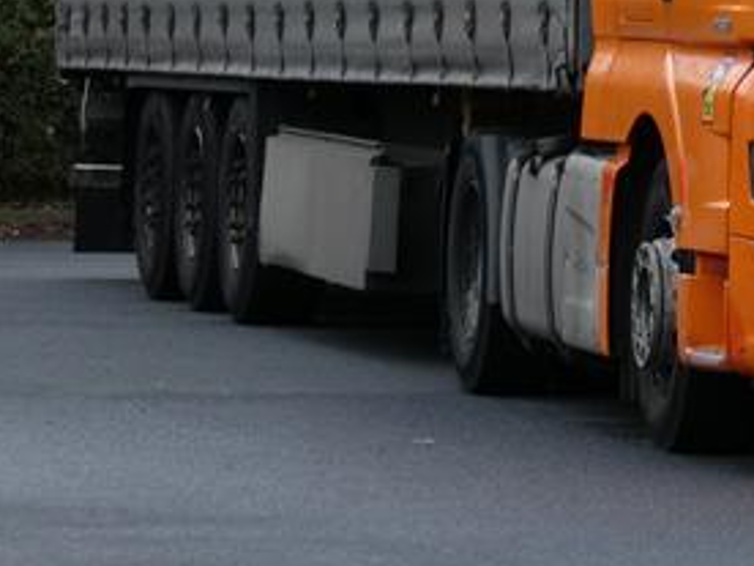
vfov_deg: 3.8
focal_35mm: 391
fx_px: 8517
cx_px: 871
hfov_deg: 5.1
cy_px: -159
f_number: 5.3
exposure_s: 1/80
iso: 125
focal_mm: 24.2
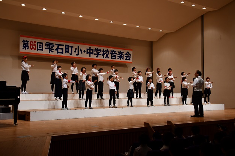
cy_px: 77
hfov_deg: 42.8
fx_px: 300
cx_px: 117
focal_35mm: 46
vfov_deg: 29.2
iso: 800
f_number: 4.2
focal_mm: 30
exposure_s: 1/200
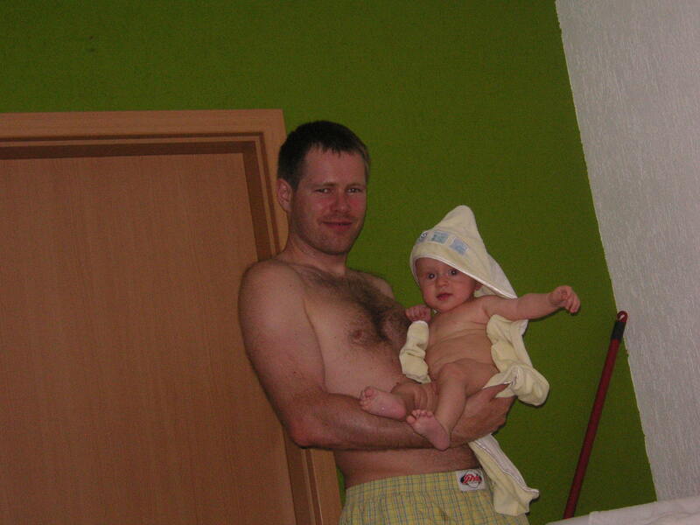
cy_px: 262
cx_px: 350
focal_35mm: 76
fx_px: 1537
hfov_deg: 25.7
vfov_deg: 19.4
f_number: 4.4
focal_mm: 12.6
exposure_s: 1/90
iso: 160
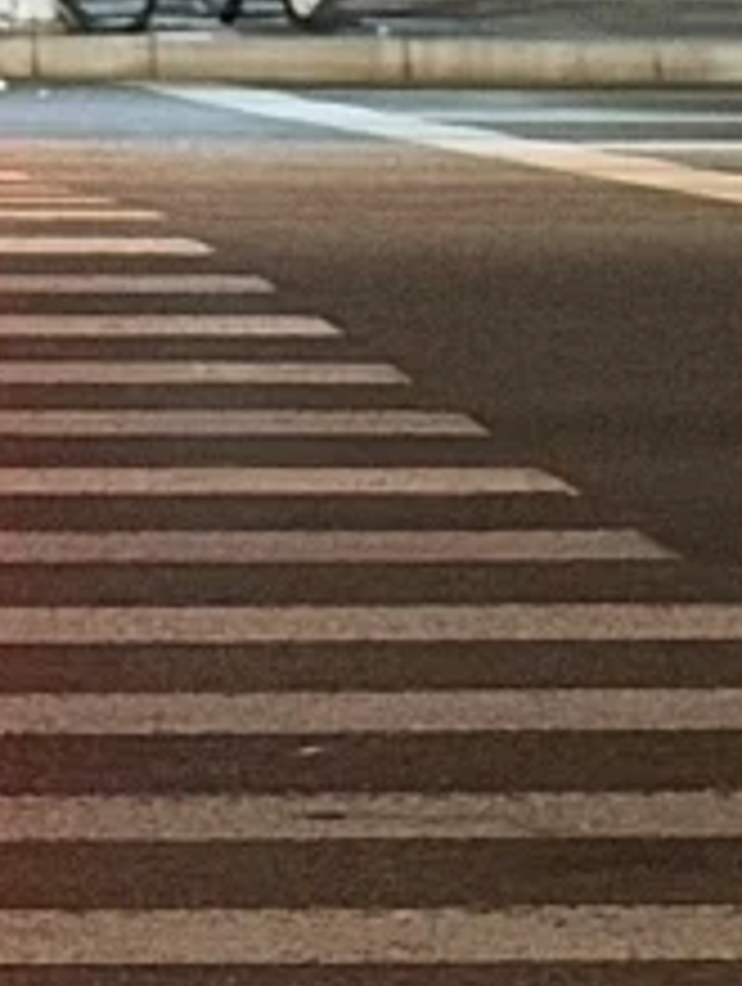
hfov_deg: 4.7
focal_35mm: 315
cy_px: 2494
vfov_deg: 6.0
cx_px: 1412
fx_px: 8977
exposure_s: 1/25
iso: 640
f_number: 1.78
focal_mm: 6.76
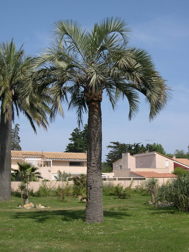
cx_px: 93
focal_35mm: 39
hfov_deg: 36.8
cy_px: 123
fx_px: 284
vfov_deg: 47.9
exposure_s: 1/251
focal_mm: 8
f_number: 7.6
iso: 100
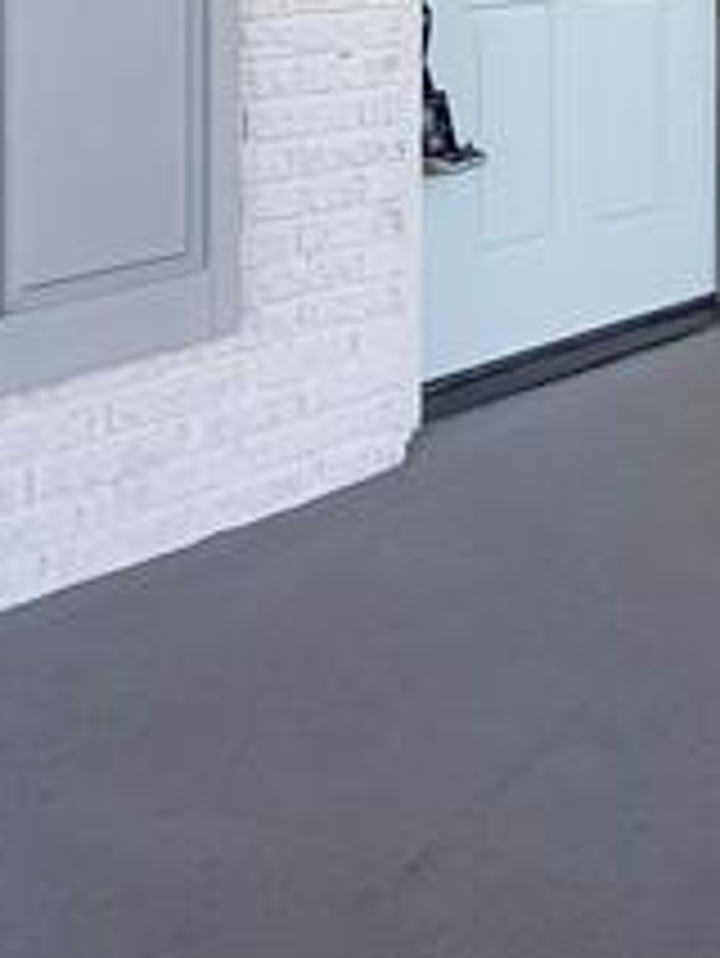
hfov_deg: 34.2
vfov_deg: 40.3
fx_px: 1080
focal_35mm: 39
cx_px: 688
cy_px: -54
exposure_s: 1/120
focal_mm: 1.8
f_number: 2.2
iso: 80
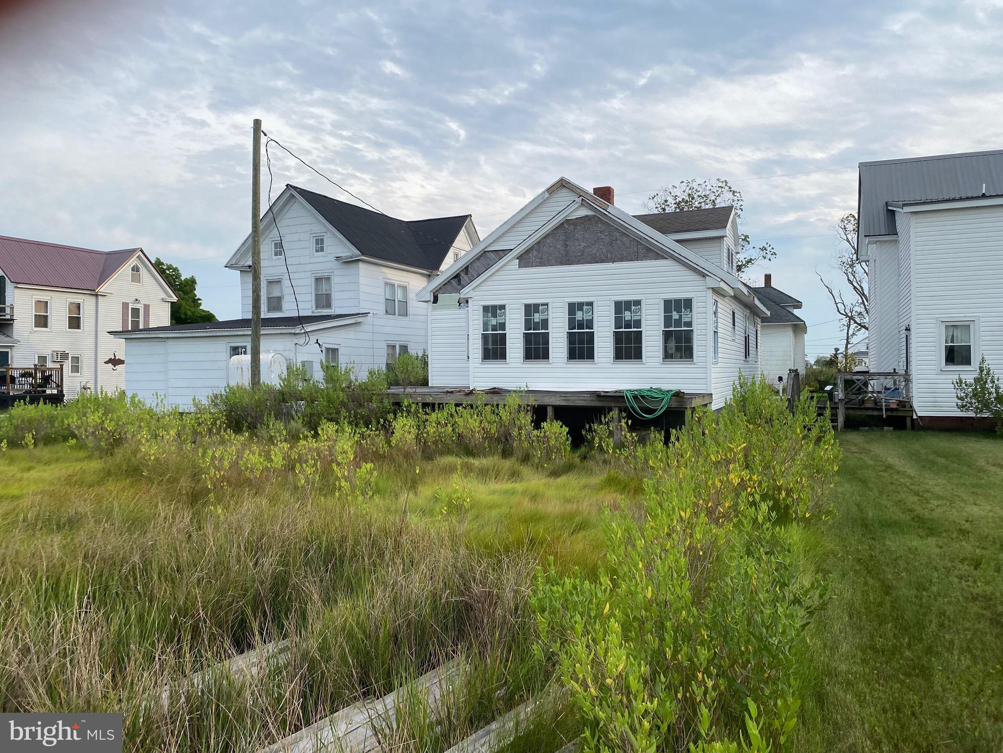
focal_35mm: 26
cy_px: 376
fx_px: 753
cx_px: 502
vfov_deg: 53.1
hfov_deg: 67.3
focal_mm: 4.25
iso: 32
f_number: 1.8
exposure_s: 1/767
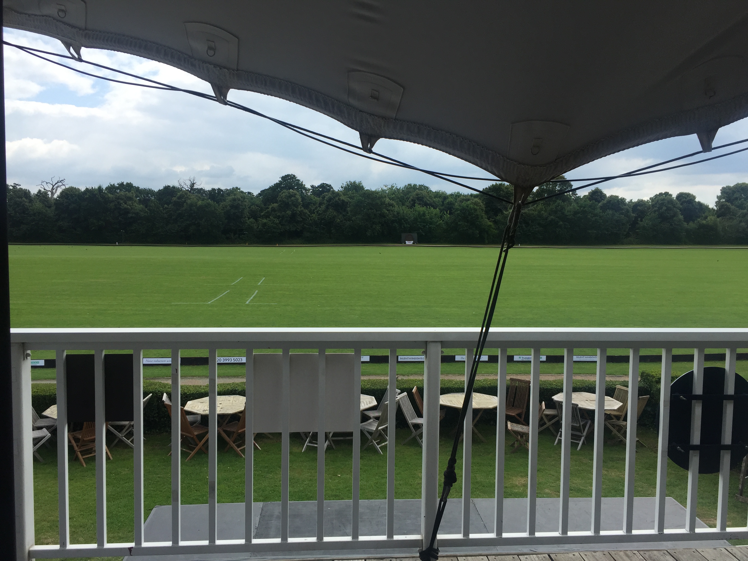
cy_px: 280
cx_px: 374
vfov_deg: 48.2
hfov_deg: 61.7
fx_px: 627
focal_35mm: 29
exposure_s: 1/1582
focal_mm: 4.15
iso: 32
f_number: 2.2
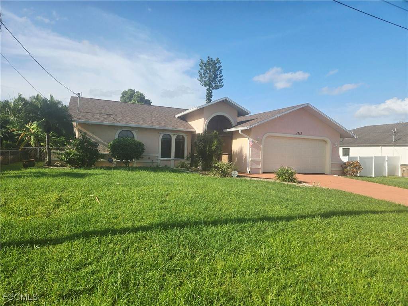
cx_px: 204
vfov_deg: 58.9
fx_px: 271
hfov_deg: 73.9
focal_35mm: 23
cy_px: 153
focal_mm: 5.4
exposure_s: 1/2500
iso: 25
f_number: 1.8
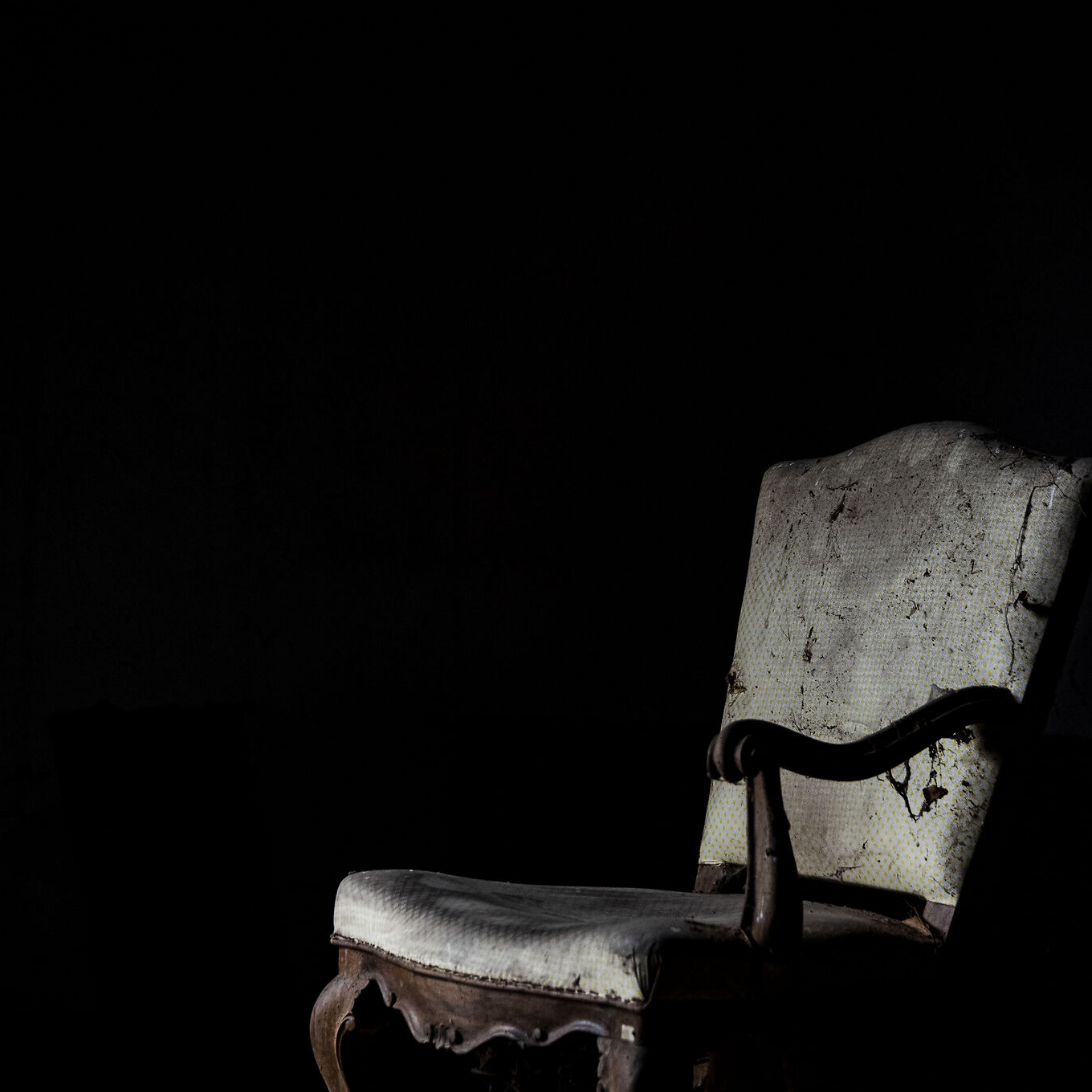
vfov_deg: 18.7
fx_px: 3319
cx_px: 634
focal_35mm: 93
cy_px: 686
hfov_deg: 18.7
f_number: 4.5
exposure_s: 1/320
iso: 1600
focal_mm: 62
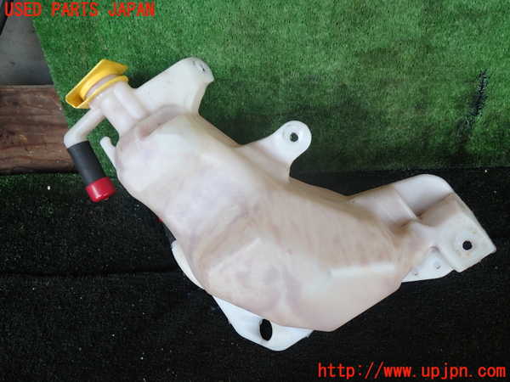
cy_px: 191
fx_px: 442
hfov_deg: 60.0
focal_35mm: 30
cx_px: 255
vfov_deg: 46.8
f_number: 2.3
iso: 100
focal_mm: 5.4
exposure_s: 1/80
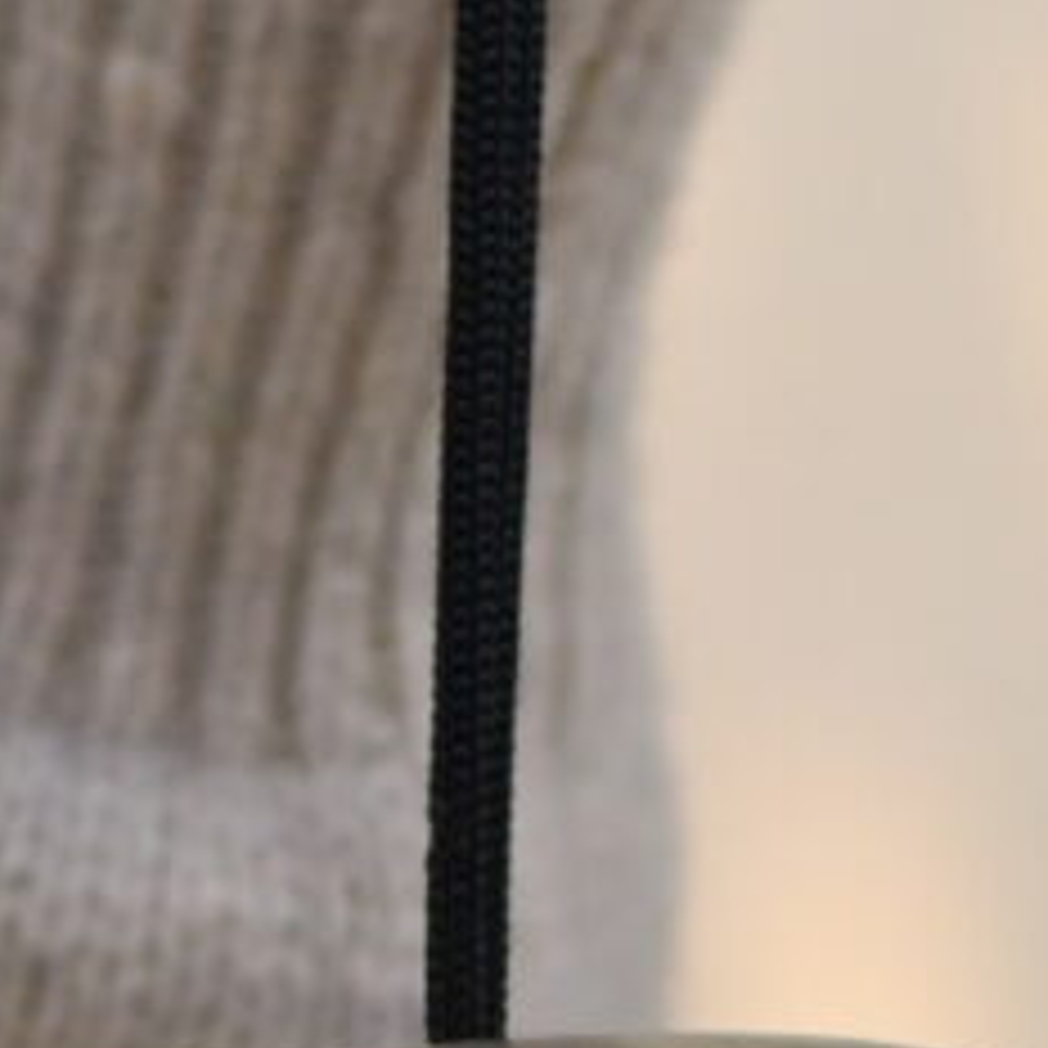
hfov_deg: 3.8
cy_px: 3162
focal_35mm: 466
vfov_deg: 3.7
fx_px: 15962
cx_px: -56
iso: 1250
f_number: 4
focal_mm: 50
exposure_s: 1/160
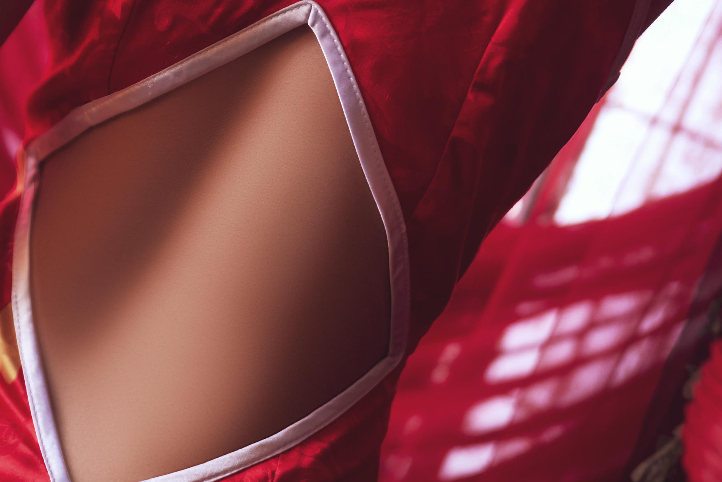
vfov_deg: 10.9
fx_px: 2528
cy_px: 283
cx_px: 217
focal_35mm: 126
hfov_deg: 16.2
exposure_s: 1/160
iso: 200
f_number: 2.8
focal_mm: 60
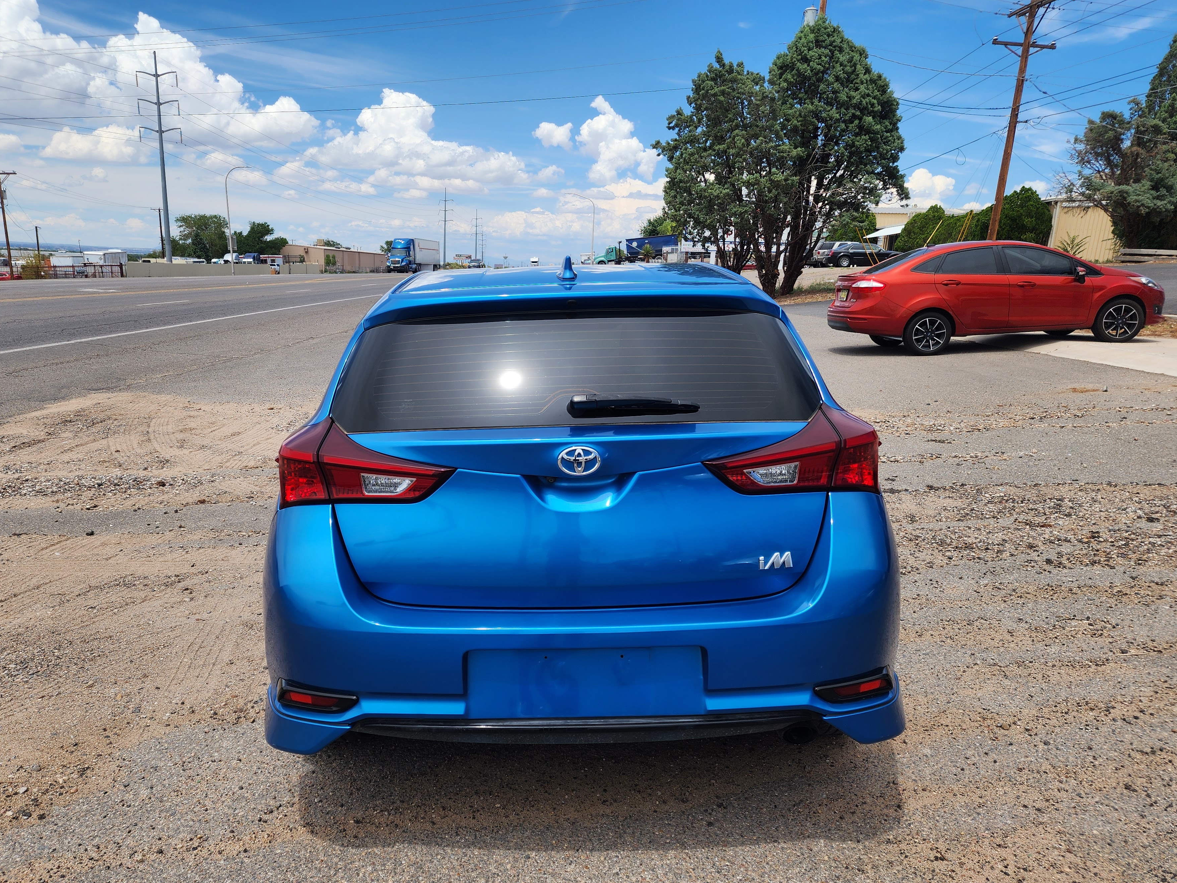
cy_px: 499
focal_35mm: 26
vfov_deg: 52.9
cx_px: 529
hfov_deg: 67.1
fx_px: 884
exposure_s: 1/1154
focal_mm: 6.4
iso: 12
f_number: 1.8
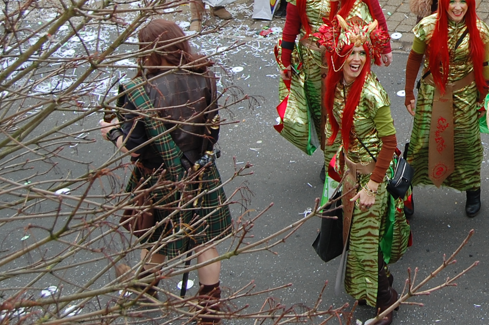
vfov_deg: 14.7
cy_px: -9
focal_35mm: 91
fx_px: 1235
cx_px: 542
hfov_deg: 21.2
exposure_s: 1/125
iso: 200
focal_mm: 26
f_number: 5.6
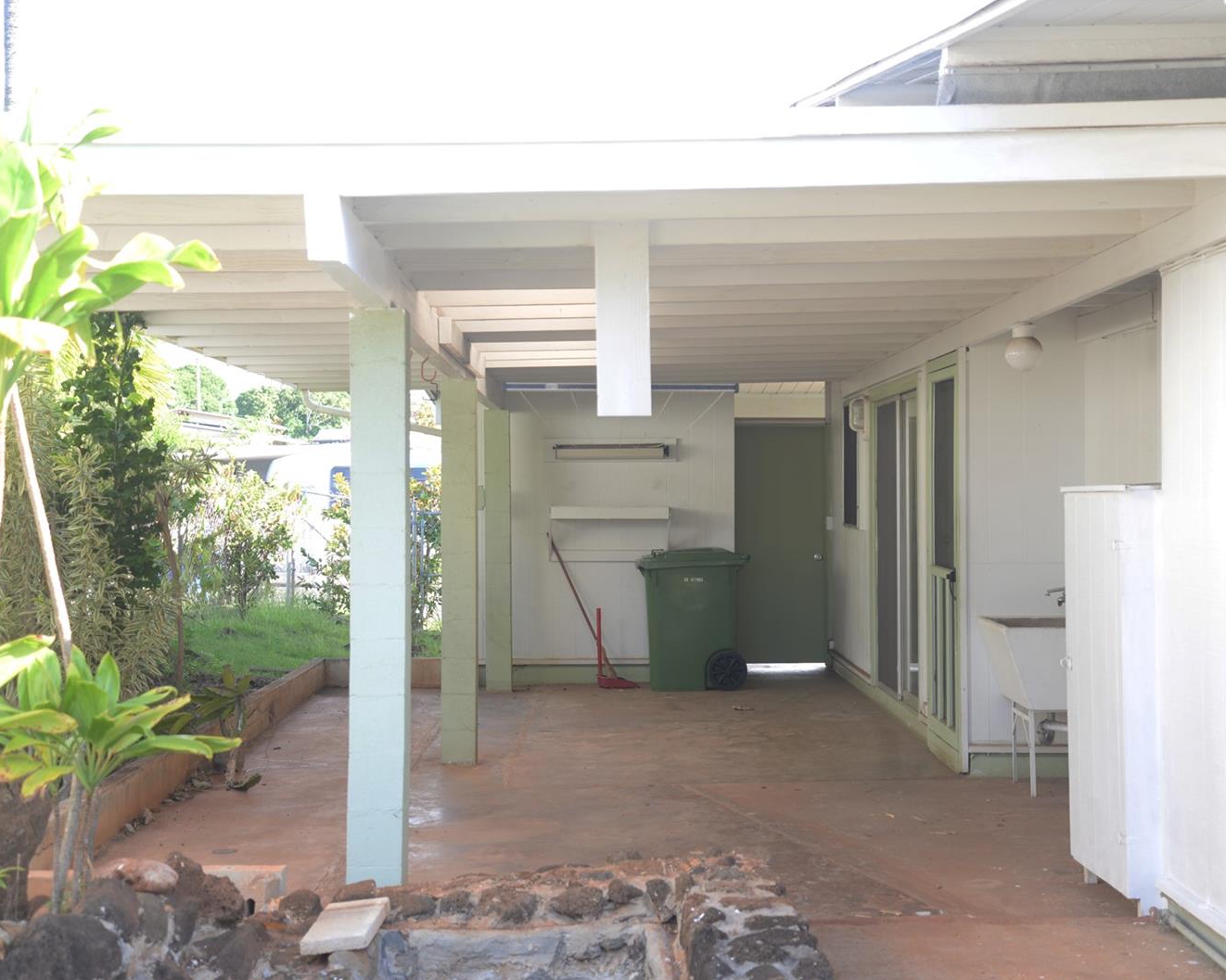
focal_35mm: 50
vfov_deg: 30.2
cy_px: 492
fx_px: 1814
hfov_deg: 37.3
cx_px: 665
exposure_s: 1/50
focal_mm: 44
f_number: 4.2
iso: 100
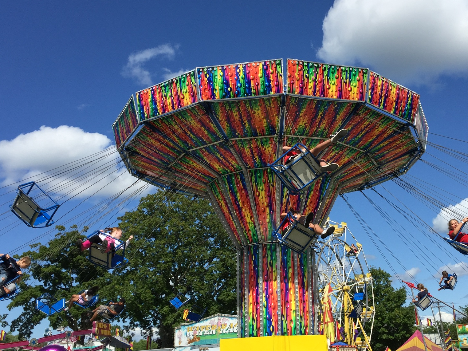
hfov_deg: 47.6
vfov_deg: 36.8
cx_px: 278
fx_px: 527
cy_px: 170
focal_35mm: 39
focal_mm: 4.15
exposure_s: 1/2825
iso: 32
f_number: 2.2
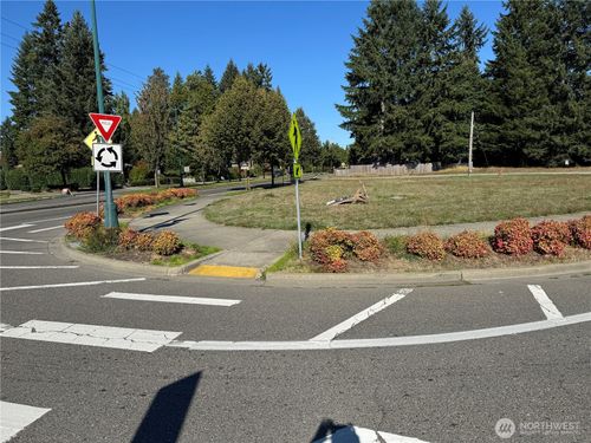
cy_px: 222
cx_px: 296
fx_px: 410
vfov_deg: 56.8
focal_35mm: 24
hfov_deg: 71.6
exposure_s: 1/4950
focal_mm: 6.76
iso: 80
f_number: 1.78
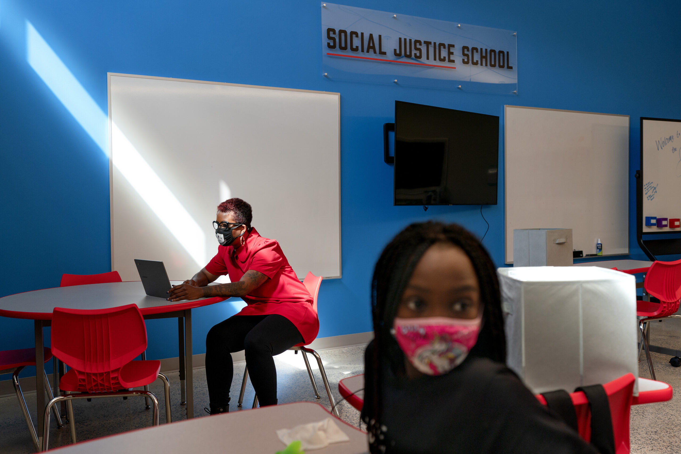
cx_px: 340
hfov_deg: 55.8
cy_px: 227
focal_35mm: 34
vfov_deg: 38.9
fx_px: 643
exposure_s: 1/320
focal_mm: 34
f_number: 3.5
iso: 640
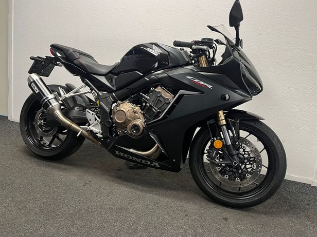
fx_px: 247
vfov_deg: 51.4
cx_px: 163
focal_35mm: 27
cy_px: 116
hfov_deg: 65.3
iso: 125
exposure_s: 1/50
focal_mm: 5.1
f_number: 1.6
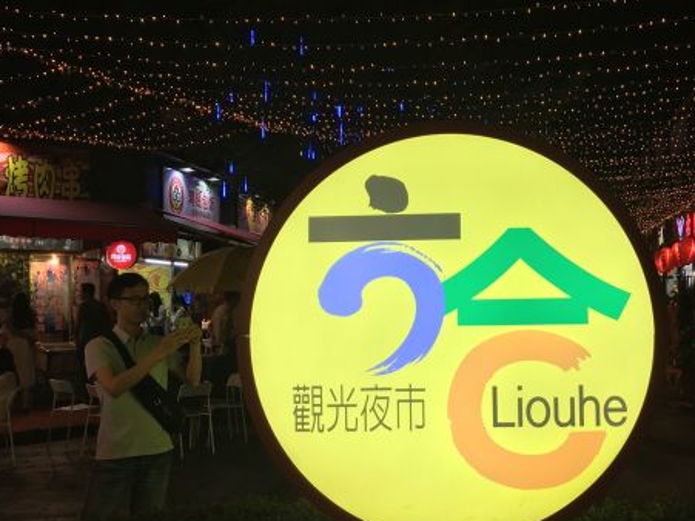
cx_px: 479
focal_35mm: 45
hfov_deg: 41.4
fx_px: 903
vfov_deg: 32.2
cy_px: 255
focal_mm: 4.15
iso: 32
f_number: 2.2
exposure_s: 1/50
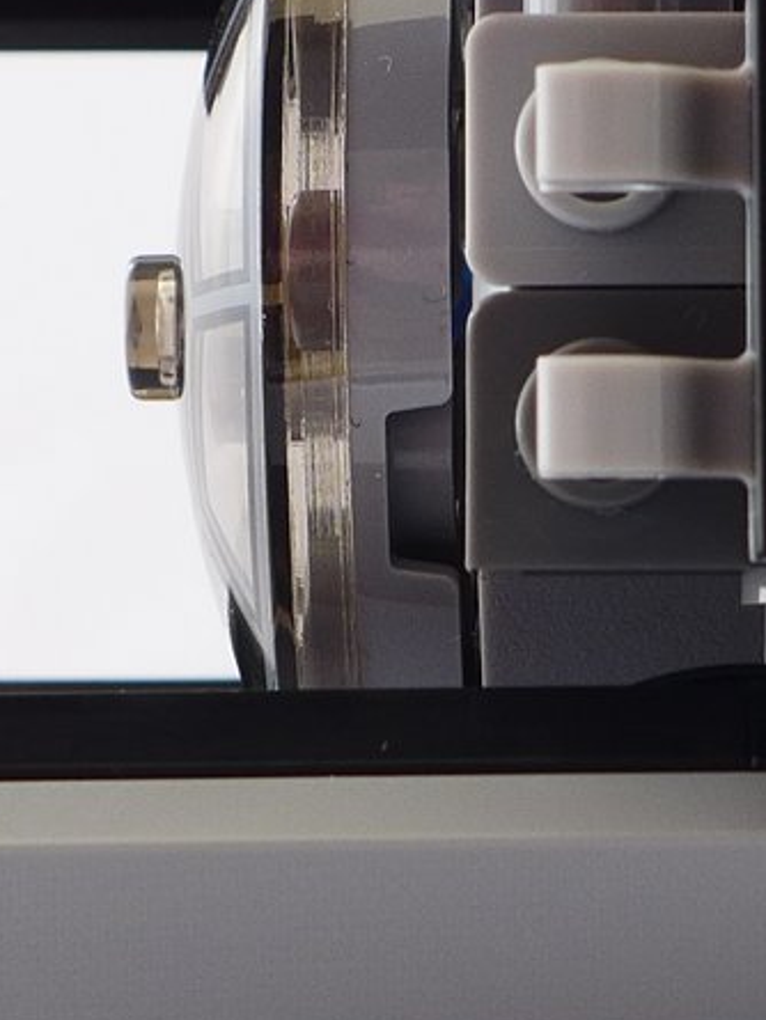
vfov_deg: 9.7
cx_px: 624
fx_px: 6016
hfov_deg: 7.3
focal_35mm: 204
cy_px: 204
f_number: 4
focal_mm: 9.8
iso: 80
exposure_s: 1/20
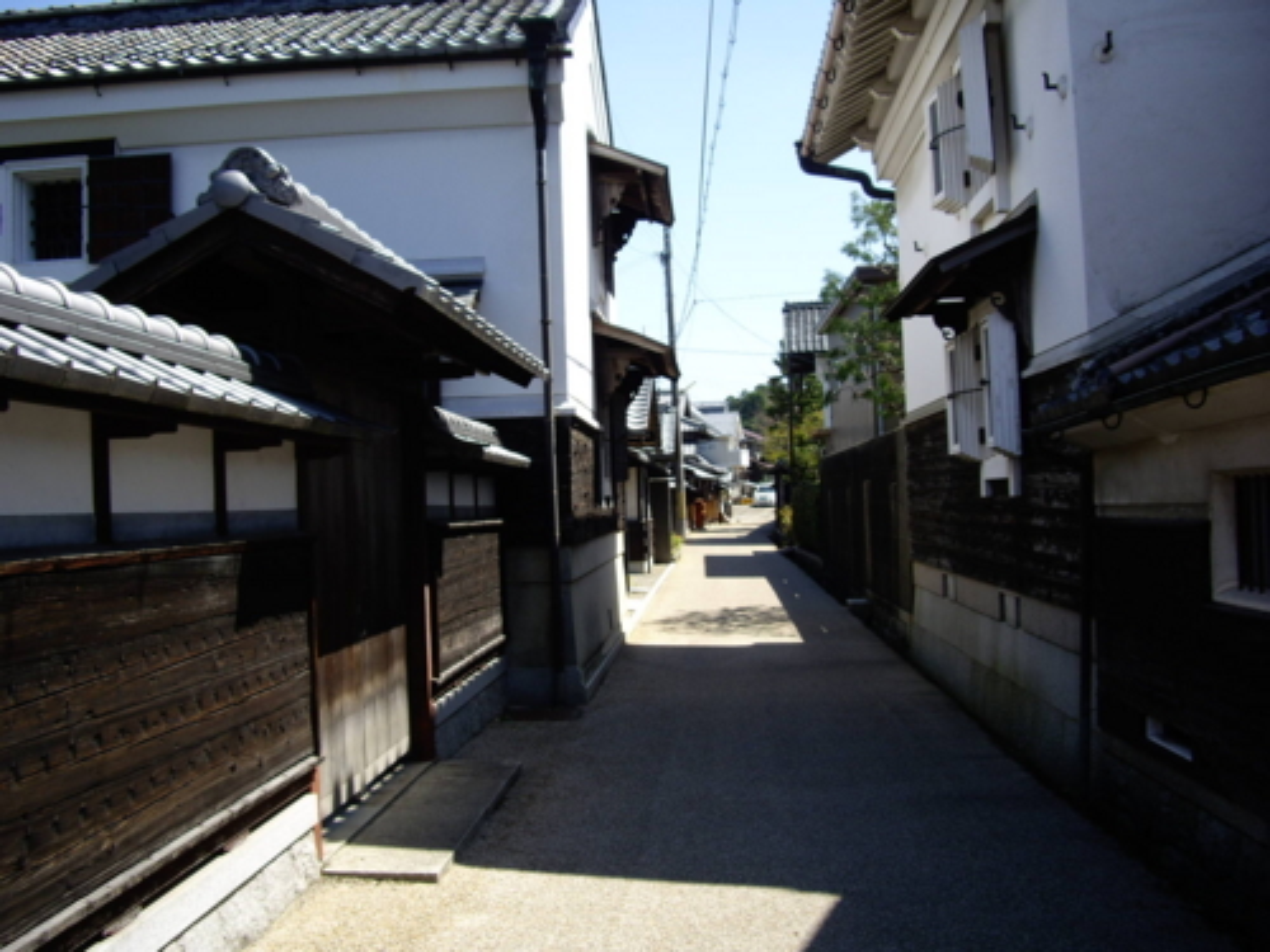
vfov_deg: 37.7
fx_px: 1394
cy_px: 476
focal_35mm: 38
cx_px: 635
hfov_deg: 49.0
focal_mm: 7.9
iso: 64
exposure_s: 1/80
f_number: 8
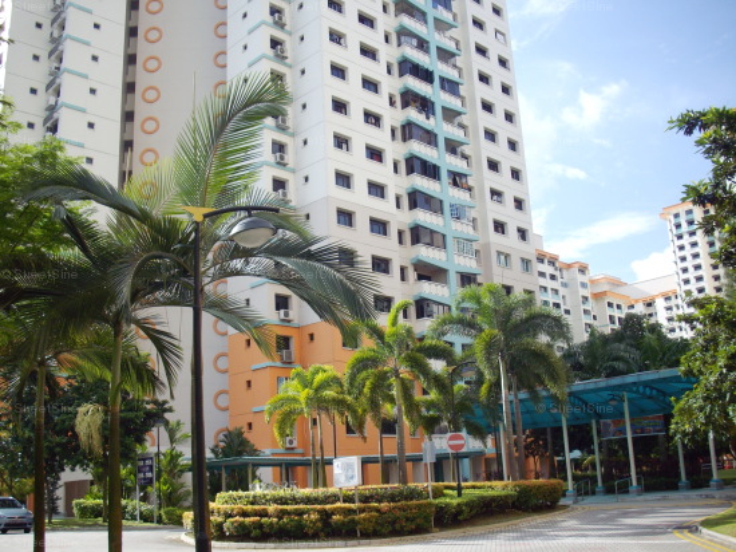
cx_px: 368
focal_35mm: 37
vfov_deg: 38.6
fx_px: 786
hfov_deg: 50.2
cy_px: 276
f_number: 5.6
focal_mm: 6.2
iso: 80
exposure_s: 1/200
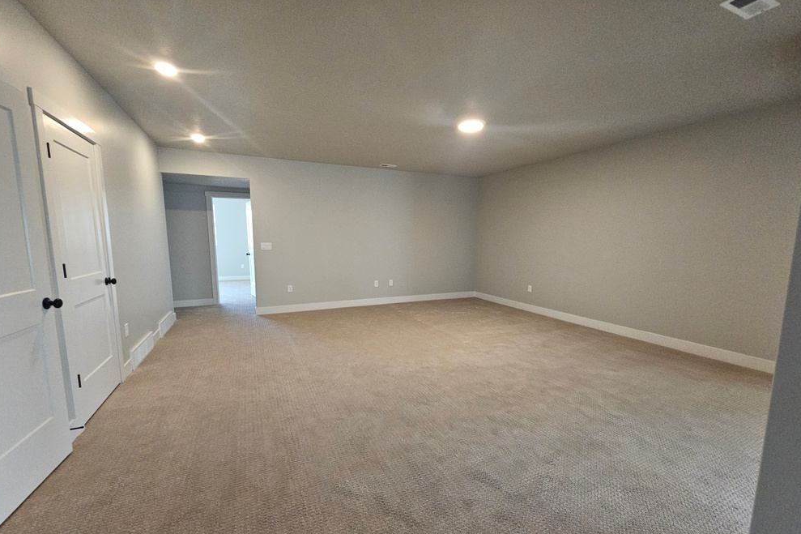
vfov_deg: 81.1
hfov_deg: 104.3
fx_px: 311
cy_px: 281
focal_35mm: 14
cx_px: 406
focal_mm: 2.2
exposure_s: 1/60
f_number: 2.2
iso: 250
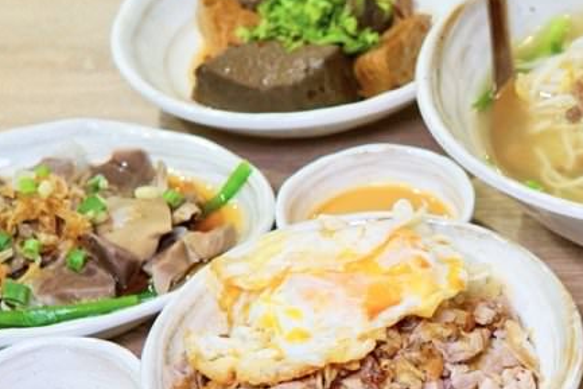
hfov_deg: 19.2
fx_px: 1685
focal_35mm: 104
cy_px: 281
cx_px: 556
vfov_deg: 13.1
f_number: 4
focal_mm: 30
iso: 1000
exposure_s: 1/160
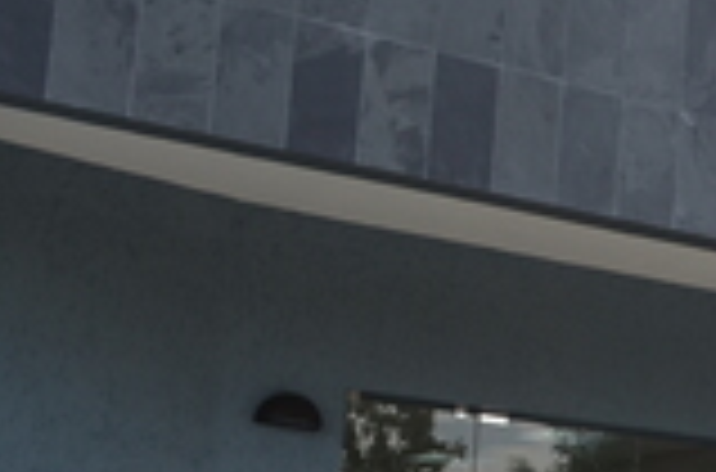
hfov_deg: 16.1
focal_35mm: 109
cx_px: 1256
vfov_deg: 12.4
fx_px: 2161
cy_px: 364
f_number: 8
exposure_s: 1/250
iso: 160
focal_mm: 18
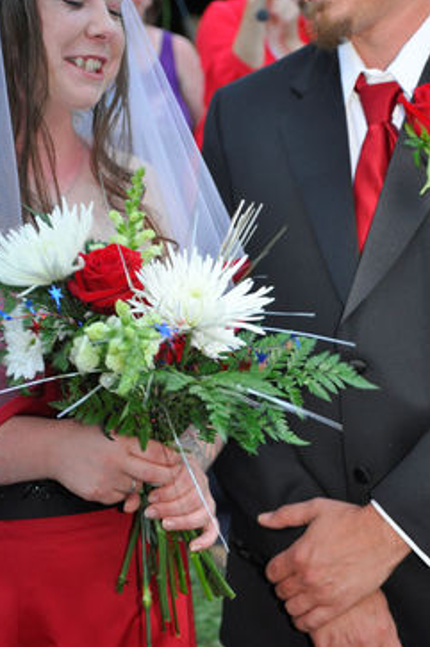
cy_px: 244
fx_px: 2066
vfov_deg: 17.8
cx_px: 231
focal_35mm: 115
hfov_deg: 11.9
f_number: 5
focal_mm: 58
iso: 800
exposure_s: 1/60
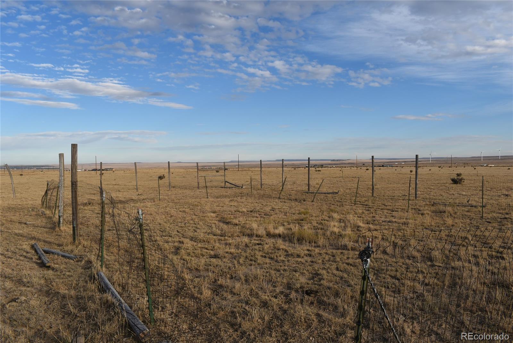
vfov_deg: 43.7
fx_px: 428
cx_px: 256
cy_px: 172
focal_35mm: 30
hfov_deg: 61.9
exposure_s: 1/250
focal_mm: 20
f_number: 8
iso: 100
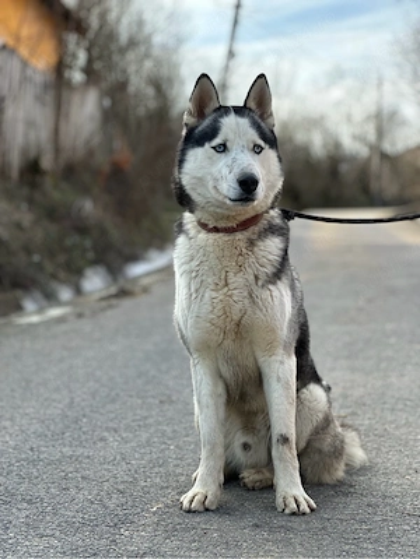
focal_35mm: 77
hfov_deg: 19.1
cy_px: 280
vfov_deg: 25.3
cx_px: 210
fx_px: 1246
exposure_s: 1/164
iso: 40
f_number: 2.8
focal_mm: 9
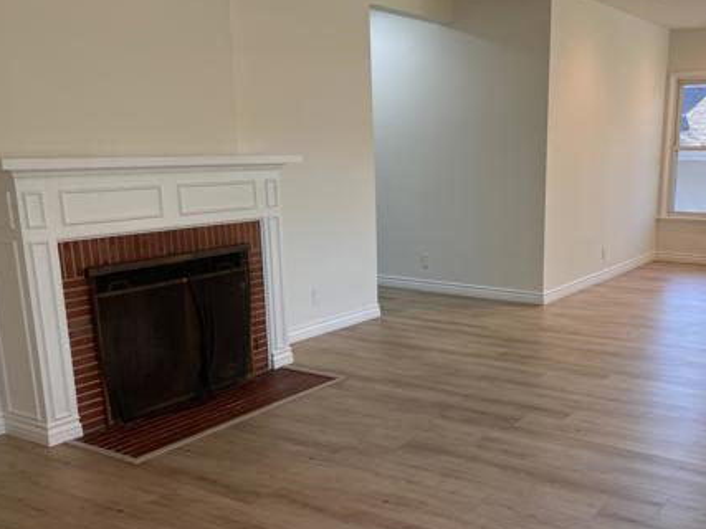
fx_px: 795
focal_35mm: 39
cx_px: 468
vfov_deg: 36.5
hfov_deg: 47.1
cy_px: 337
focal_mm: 5.7
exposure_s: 1/120
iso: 50
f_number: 1.5
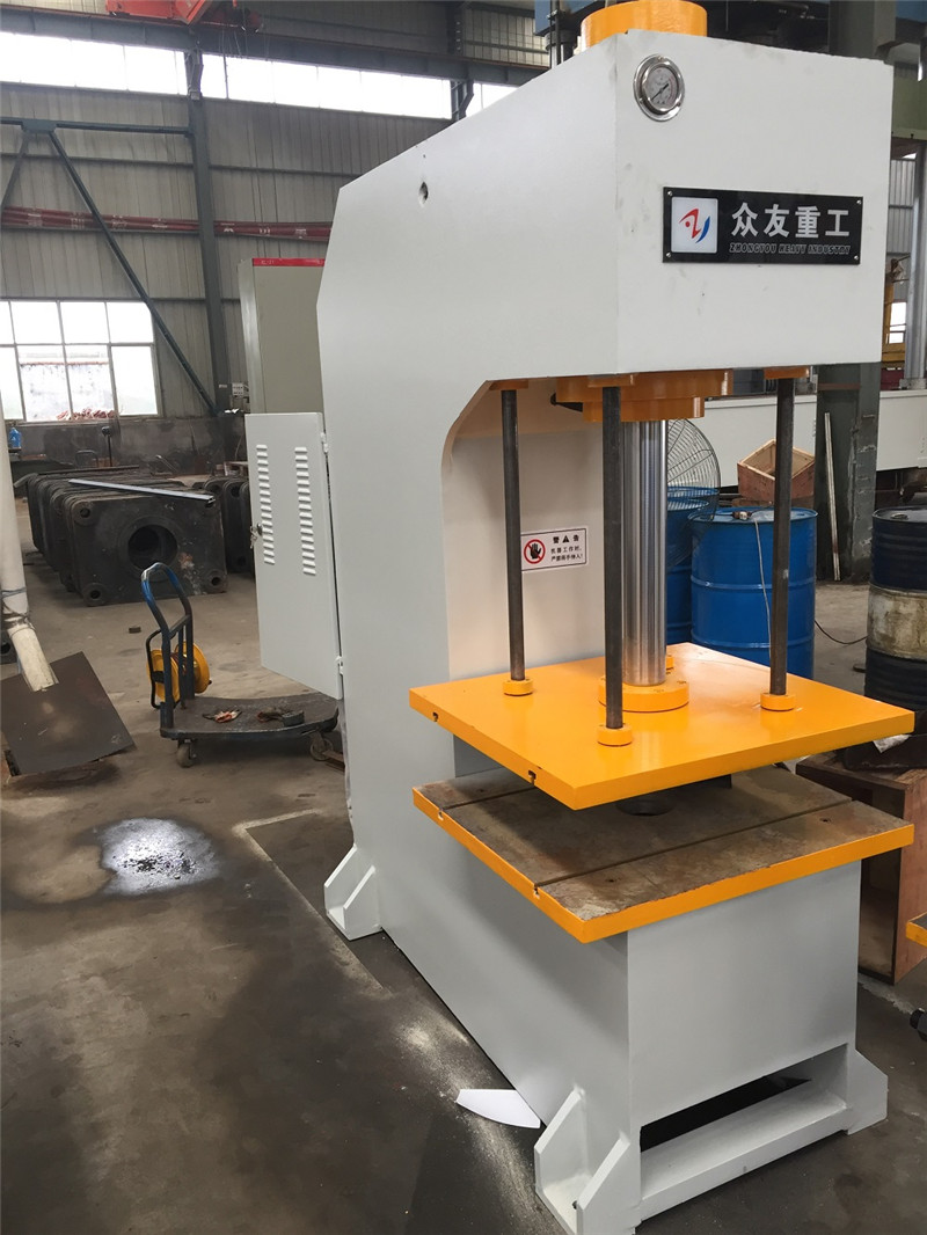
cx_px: 464
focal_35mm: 29
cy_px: 618
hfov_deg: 48.2
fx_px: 1035
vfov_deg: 61.6
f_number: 2.2
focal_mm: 4.15
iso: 32
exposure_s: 1/33
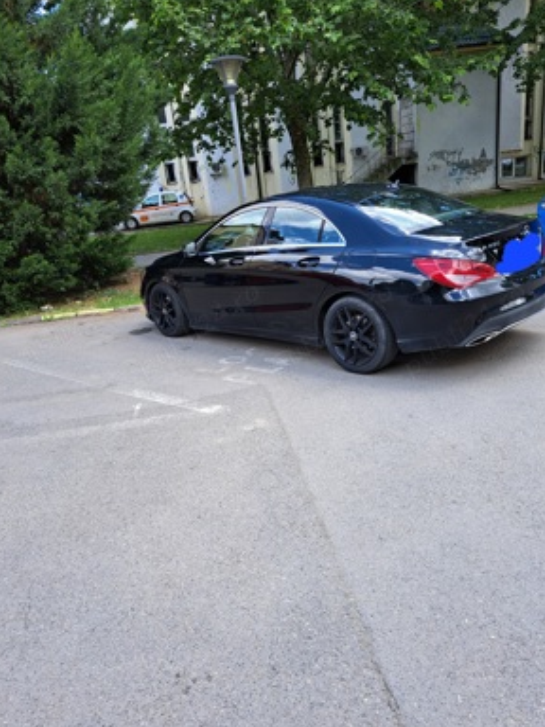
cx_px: 265
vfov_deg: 69.4
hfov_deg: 54.9
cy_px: 362
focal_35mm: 25
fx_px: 525
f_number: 1.8
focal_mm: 5.23
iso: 50
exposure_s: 1/116
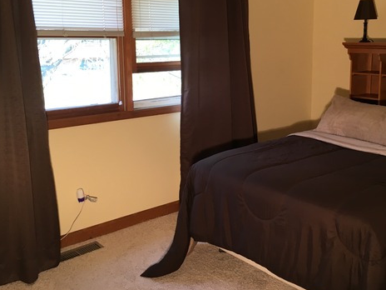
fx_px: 446
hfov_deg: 46.5
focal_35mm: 40
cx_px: 235
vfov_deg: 35.6
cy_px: 98
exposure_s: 1/30
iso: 25
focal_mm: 4.15
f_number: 2.2
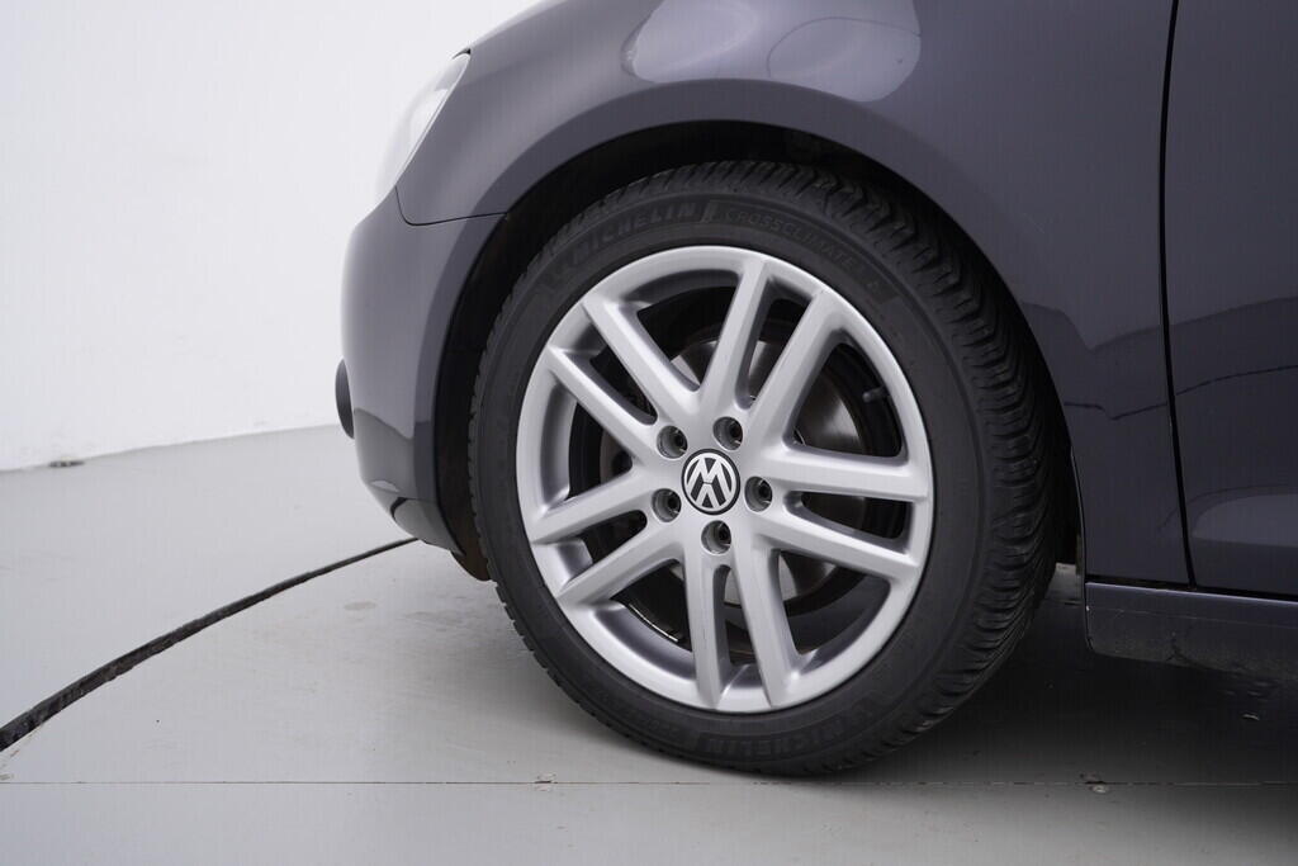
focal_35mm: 36
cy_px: 433
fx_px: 1298
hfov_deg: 53.1
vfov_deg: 36.9
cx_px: 649
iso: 125
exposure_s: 1/60
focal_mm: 24
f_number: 4
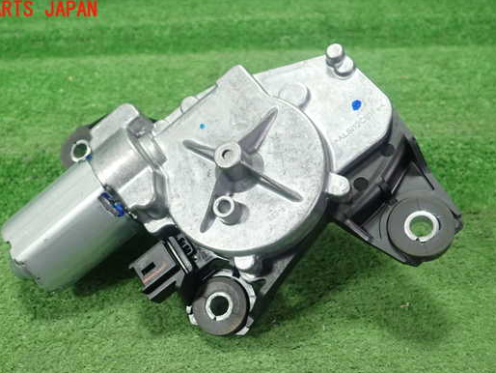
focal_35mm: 35
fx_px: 502
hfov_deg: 52.4
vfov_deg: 40.6
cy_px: 215
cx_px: 211
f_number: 2.3
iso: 320
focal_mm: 5.5
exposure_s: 1/125
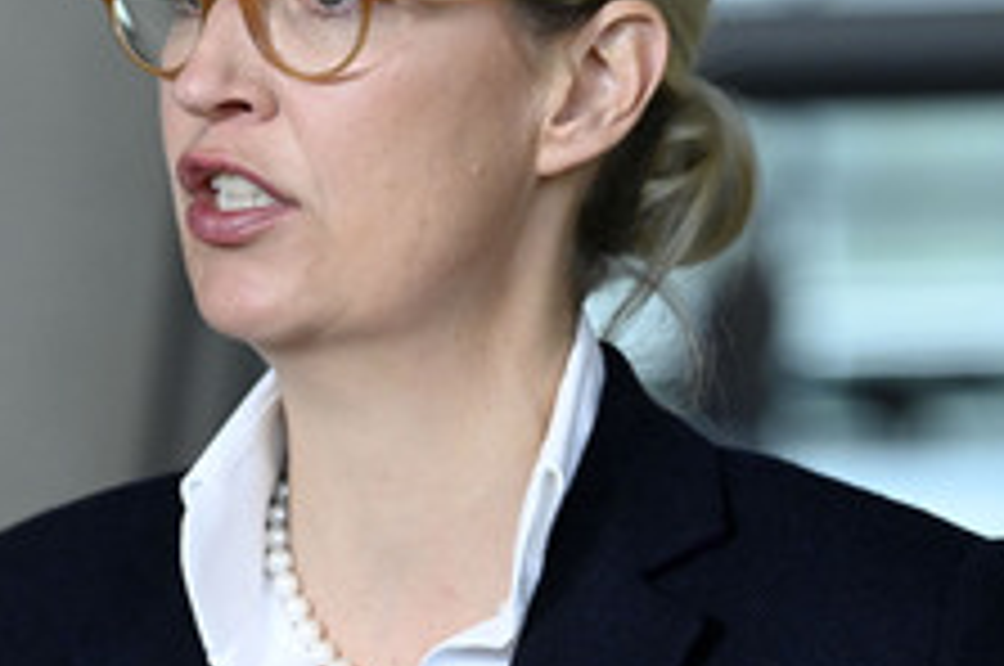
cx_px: 353
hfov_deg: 7.8
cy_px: 216
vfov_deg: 5.2
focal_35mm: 263
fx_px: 7324
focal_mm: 130
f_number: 4
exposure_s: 1/400
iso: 8000
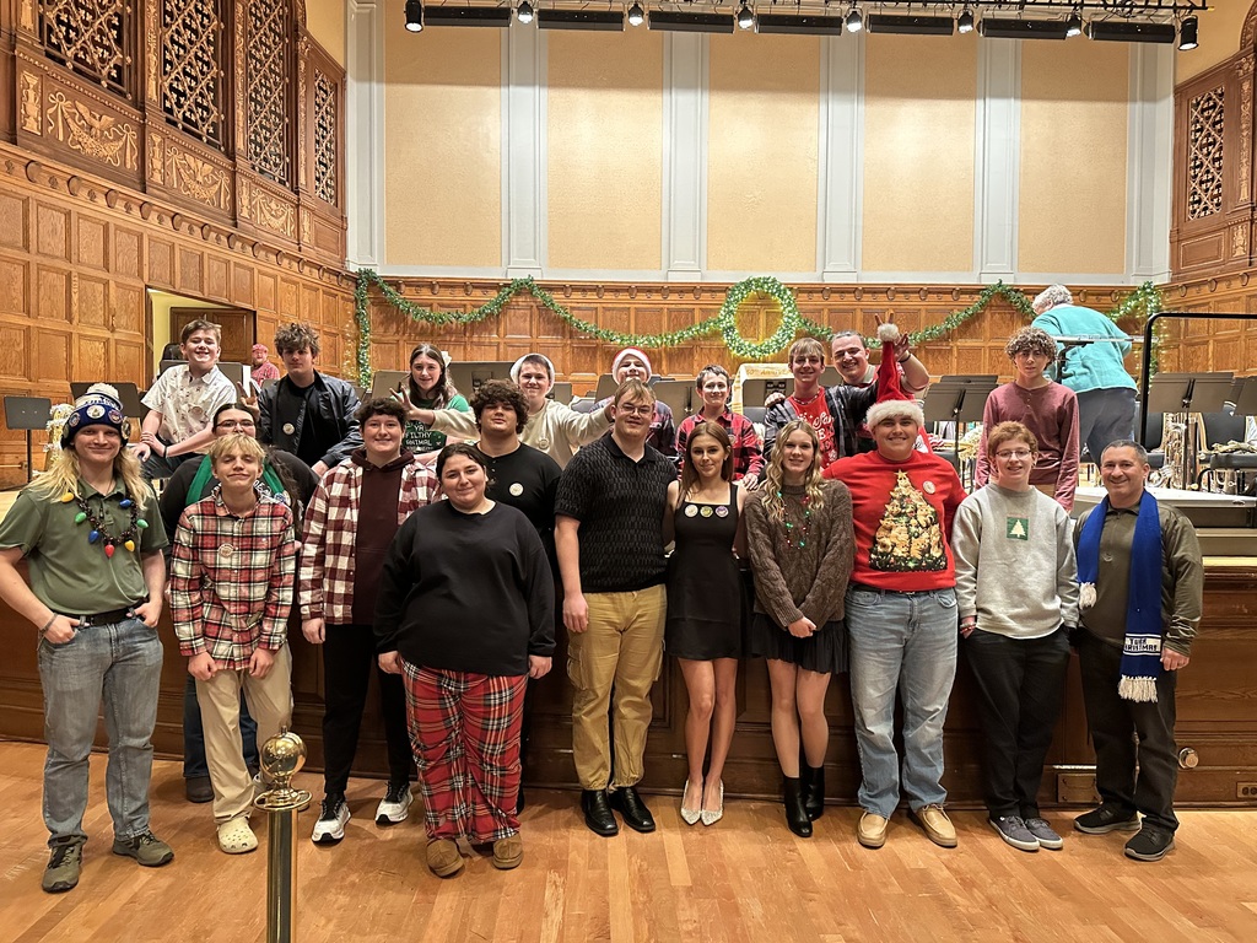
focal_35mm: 24
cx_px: 628
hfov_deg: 71.6
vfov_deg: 56.8
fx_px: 872
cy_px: 472
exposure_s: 1/60
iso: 640
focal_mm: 6.86
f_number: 1.78
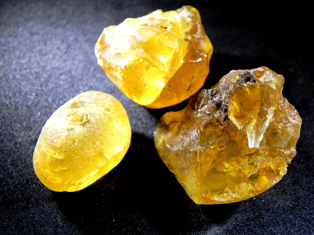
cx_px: 157
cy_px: 118
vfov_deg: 31.5
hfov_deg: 41.2
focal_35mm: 46
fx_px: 417
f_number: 3.2
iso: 160
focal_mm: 8.2
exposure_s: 1/143
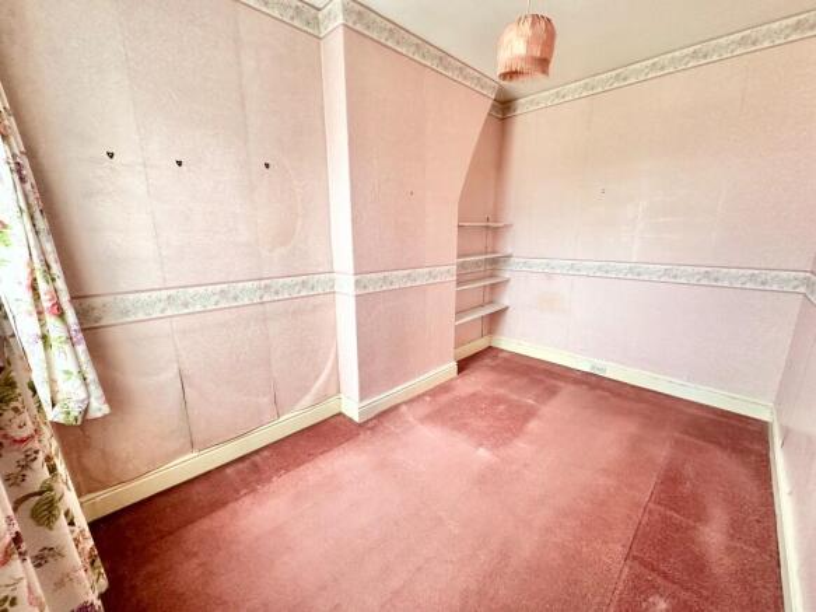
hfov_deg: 102.1
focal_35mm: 14
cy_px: 306
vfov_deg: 85.7
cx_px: 408
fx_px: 330
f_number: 2.2
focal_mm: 2.22
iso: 320
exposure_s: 1/99
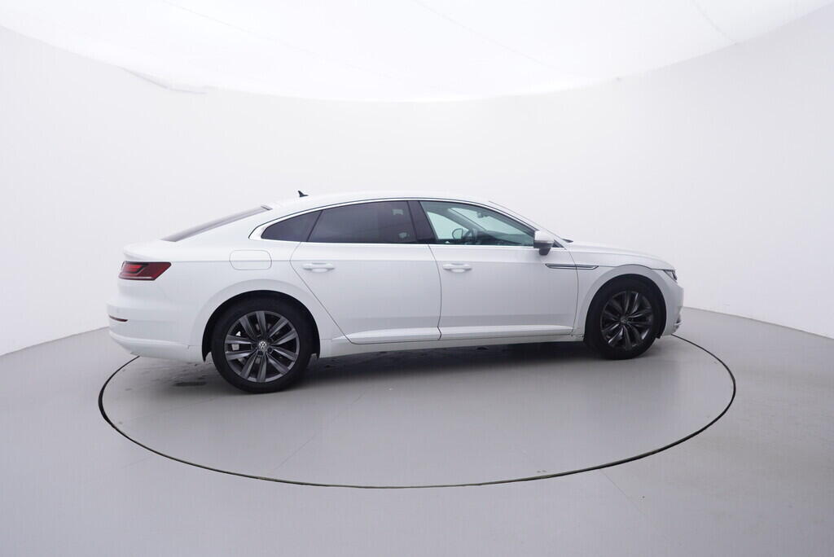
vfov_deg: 56.2
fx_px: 522
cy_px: 278
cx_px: 417
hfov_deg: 77.3
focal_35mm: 22
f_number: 5
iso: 200
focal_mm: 15
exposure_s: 1/80
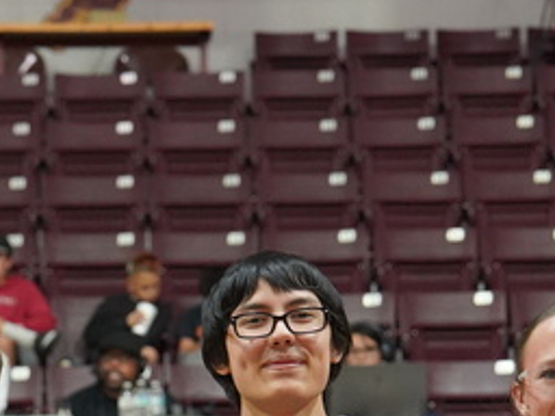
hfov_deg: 7.7
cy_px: 725
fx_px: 4137
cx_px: 176
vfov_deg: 5.7
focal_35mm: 258
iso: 6400
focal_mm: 67
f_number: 4
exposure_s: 1/160
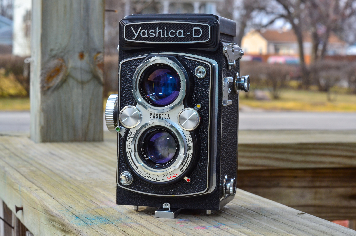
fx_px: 740
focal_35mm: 75
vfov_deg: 18.1
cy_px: 118
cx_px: 178
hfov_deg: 27.0
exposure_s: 1/60
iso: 320
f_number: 11
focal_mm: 50
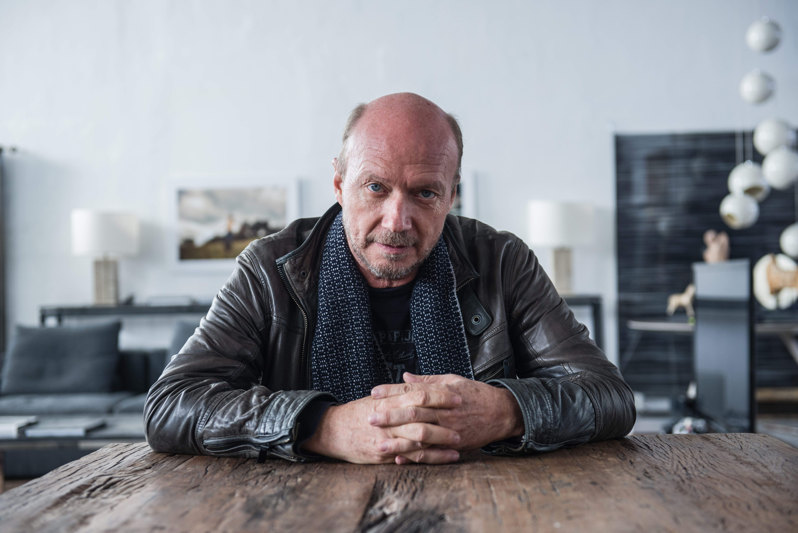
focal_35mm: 56
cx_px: 399
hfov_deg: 35.6
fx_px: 1242
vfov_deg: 24.2
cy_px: 266
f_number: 4
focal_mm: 56
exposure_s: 1/80
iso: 320
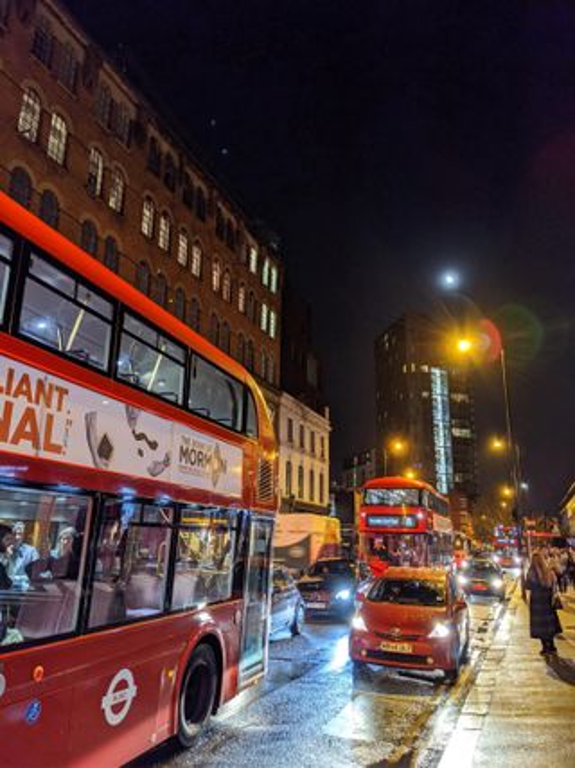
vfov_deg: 65.3
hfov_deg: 51.3
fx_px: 598
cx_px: 288
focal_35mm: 27
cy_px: 384
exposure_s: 1/12.5
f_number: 1.73
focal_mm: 4.38
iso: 59
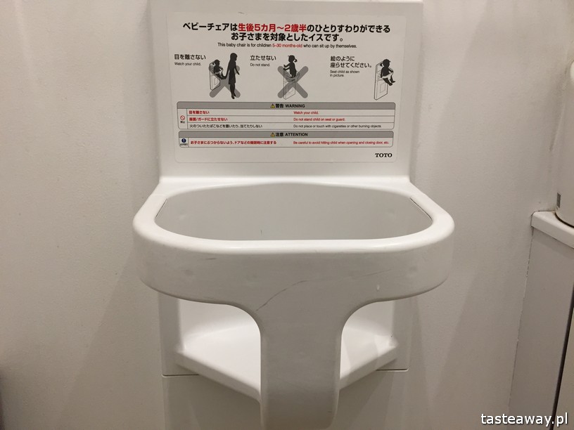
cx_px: 287
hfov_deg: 61.7
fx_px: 481
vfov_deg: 48.2
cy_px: 215
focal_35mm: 29
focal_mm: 4.15
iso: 40
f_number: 2.2
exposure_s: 1/30
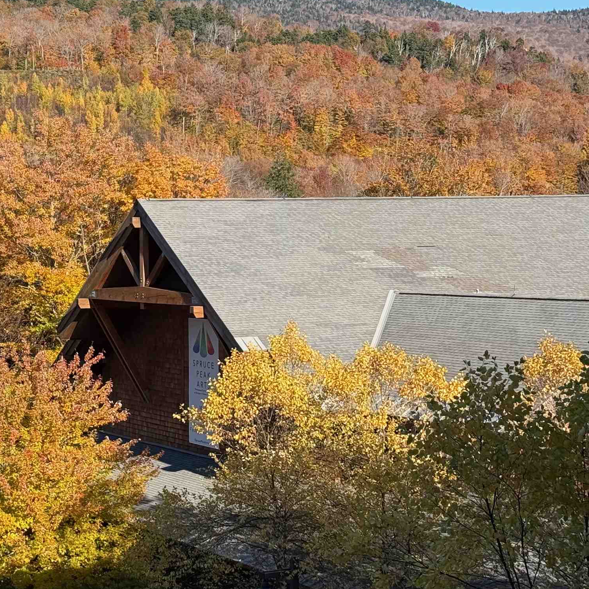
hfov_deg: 19.6
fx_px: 1675
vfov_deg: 19.9
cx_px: 61
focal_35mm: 87
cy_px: 353
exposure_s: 1/1883
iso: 64
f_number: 1.78
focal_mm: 6.76
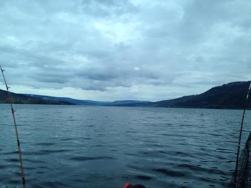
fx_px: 239
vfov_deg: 42.9
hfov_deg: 55.4
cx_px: 126
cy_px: 94
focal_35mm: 33
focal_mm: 4.12
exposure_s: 1/20
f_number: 2.4
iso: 64
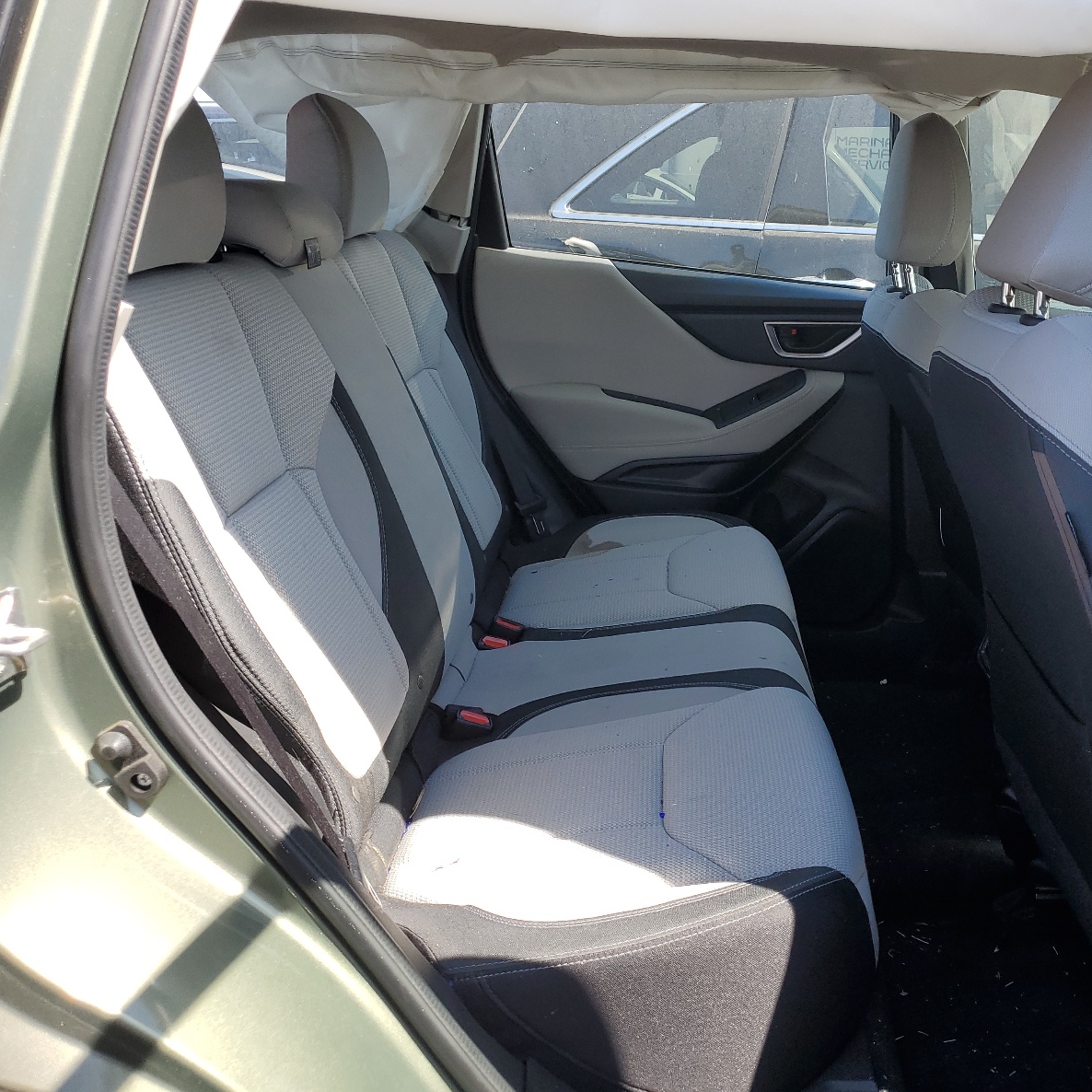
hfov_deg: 51.5
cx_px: 732
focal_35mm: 31
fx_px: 1106
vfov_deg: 52.5
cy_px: 550
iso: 50
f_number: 1.5
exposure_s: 1/625
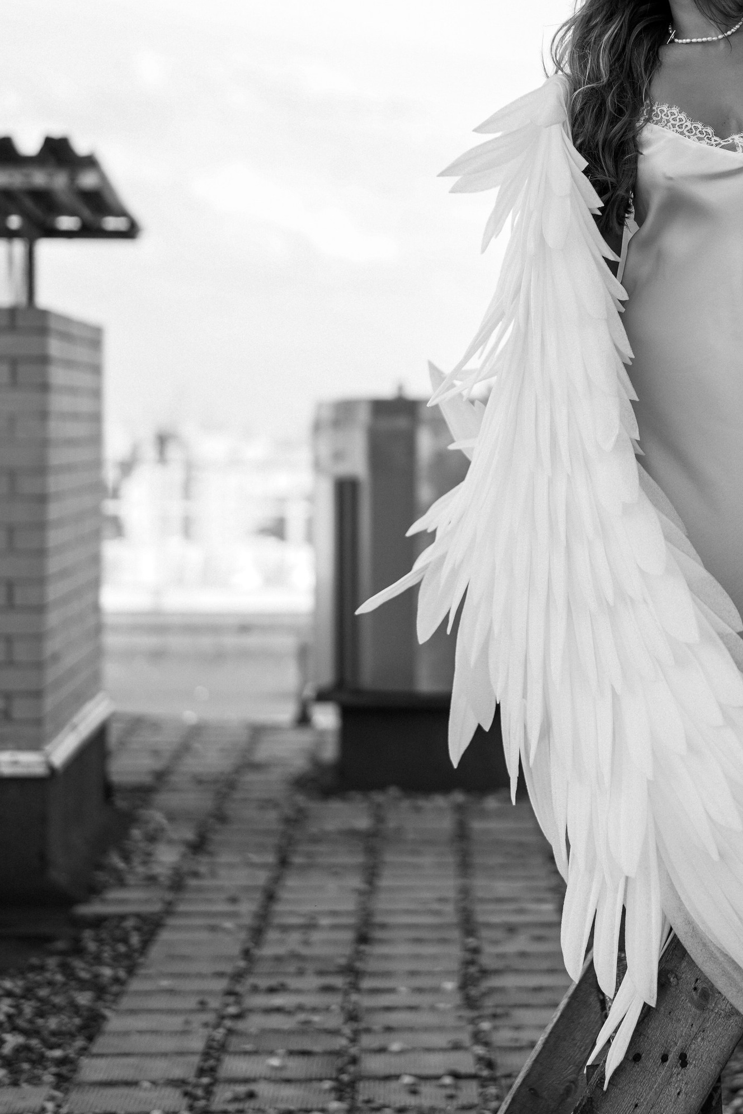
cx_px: 703
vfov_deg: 19.2
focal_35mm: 106
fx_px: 3280
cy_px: 299
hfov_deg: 12.8
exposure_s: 1/800
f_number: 1.8
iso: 100
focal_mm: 55
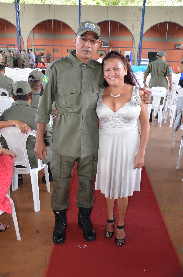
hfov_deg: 39.8
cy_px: 138
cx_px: 92
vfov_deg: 57.3
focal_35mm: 33
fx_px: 253
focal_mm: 22
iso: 400
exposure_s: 1/80
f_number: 3.8
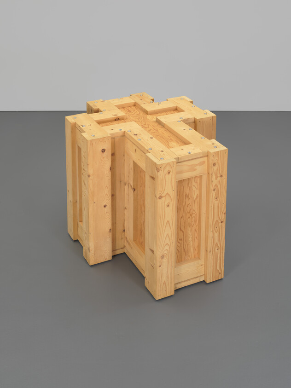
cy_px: 194
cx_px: 146
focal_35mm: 51
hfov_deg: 28.6
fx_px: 572
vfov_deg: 37.5
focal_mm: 80
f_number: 16
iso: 100
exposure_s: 1/125
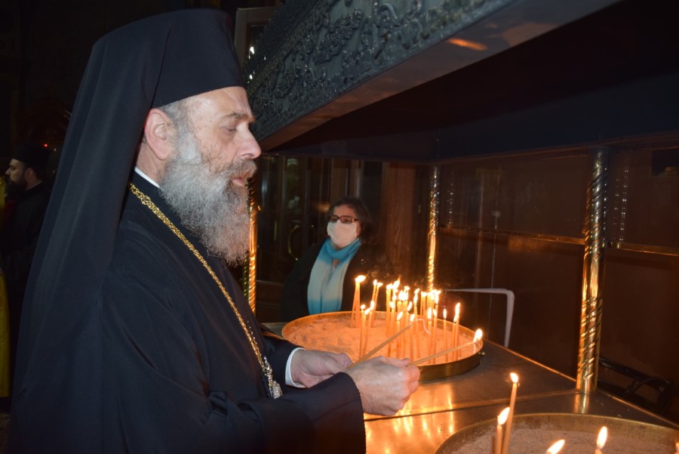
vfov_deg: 48.0
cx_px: 340
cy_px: 227
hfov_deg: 67.4
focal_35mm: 27
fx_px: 509
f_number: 4
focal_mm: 18
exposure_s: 1/60
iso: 800
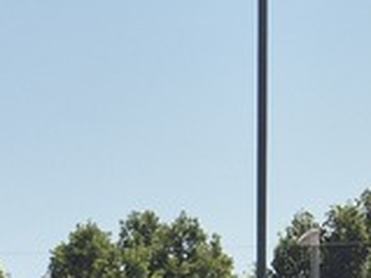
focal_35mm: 181
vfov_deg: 7.9
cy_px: 544
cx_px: -413
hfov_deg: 10.0
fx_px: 1938
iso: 25
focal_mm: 5.4
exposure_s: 1/2424
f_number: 1.8
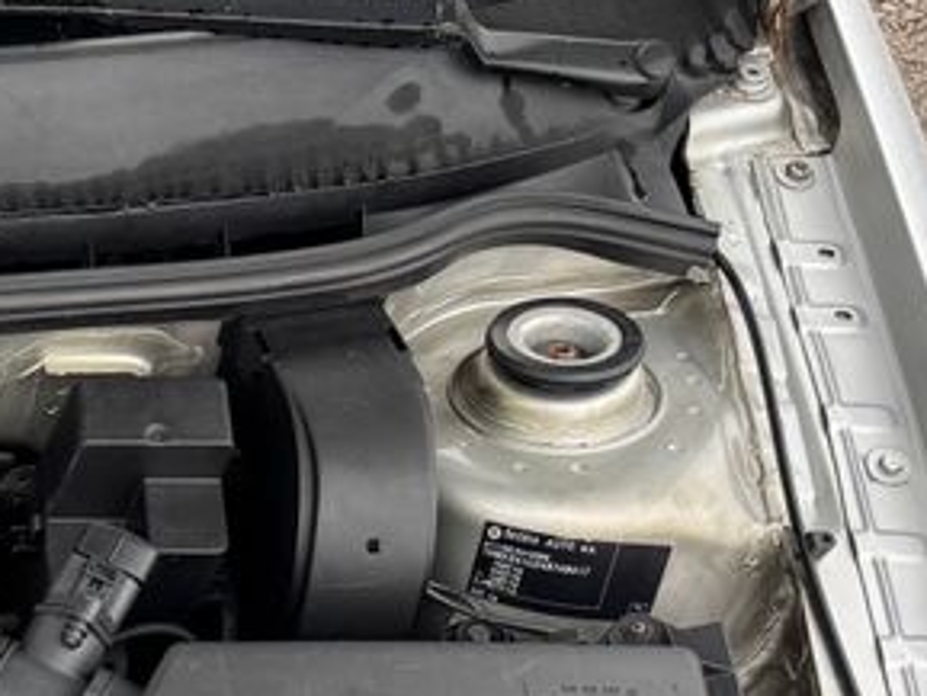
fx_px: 2277
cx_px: -529
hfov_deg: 19.5
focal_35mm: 85
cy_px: 911
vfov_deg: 16.4
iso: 100
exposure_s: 1/121
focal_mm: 6.76
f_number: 1.78
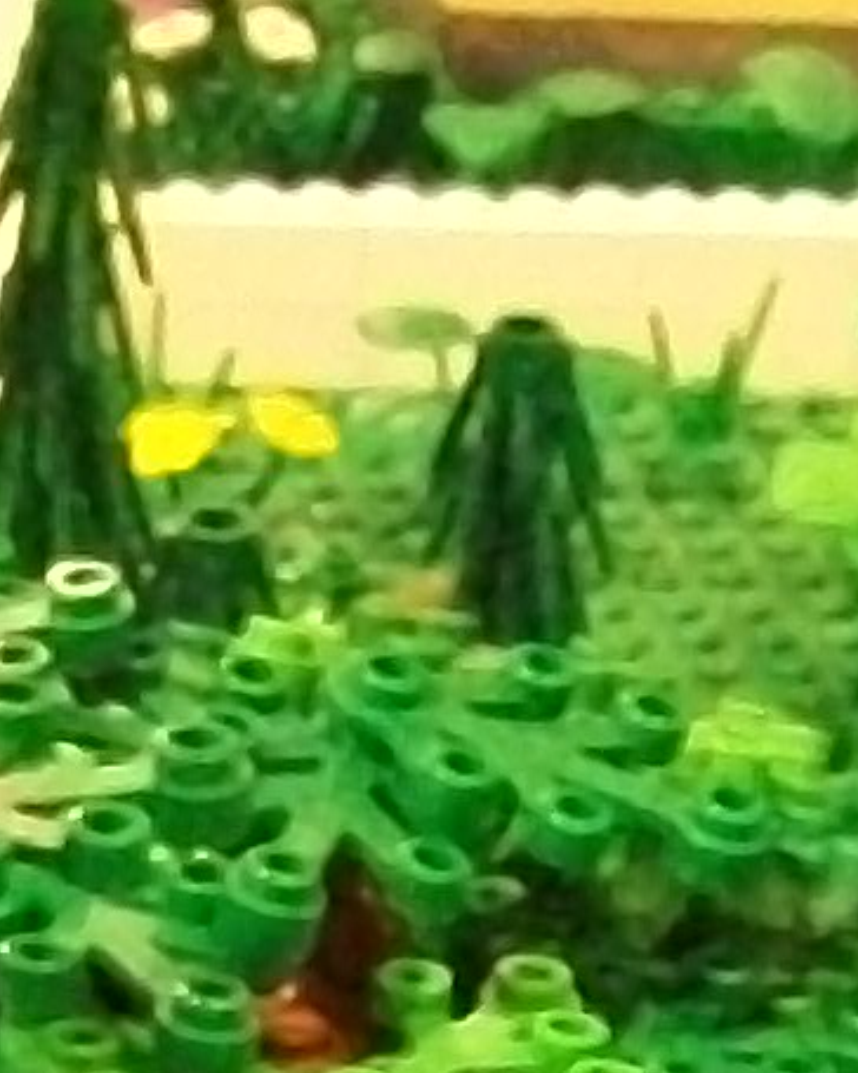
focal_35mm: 252
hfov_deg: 6.1
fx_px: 7999
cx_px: -302
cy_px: 2278
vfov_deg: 7.3
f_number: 2.7
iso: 640
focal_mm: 6
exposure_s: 1/15
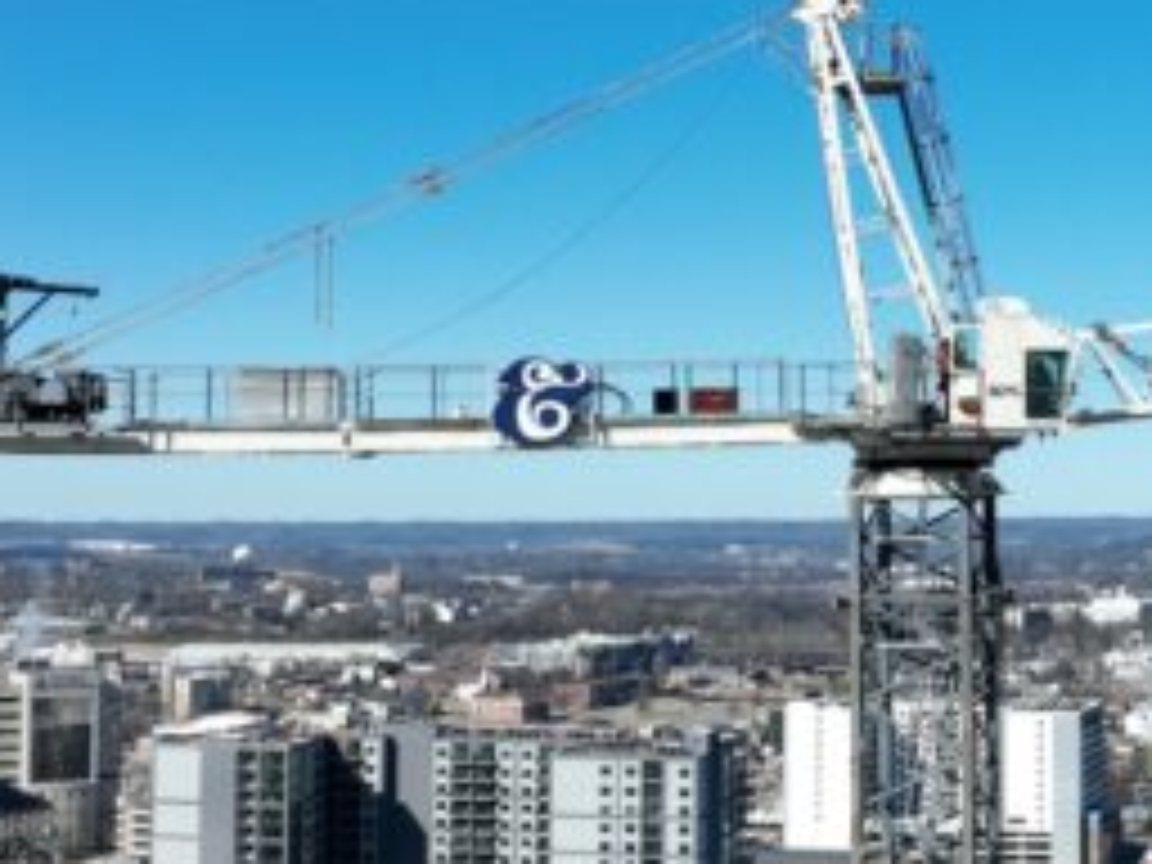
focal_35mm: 72
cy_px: 254
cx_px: 999
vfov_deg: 20.3
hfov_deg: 26.3
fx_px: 2396
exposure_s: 1/2000
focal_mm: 12.29
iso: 100
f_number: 3.2
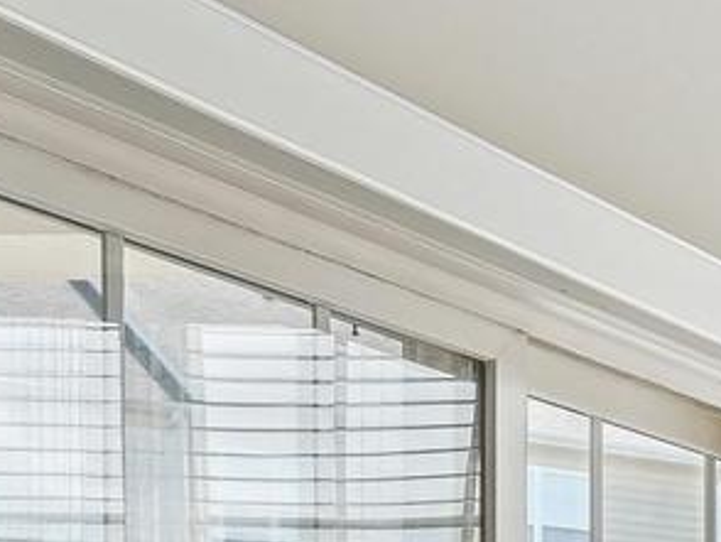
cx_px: 1930
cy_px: 845
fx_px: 2230
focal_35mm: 107
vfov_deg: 13.0
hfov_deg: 12.4
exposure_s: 1/500
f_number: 8
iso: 640
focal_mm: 16
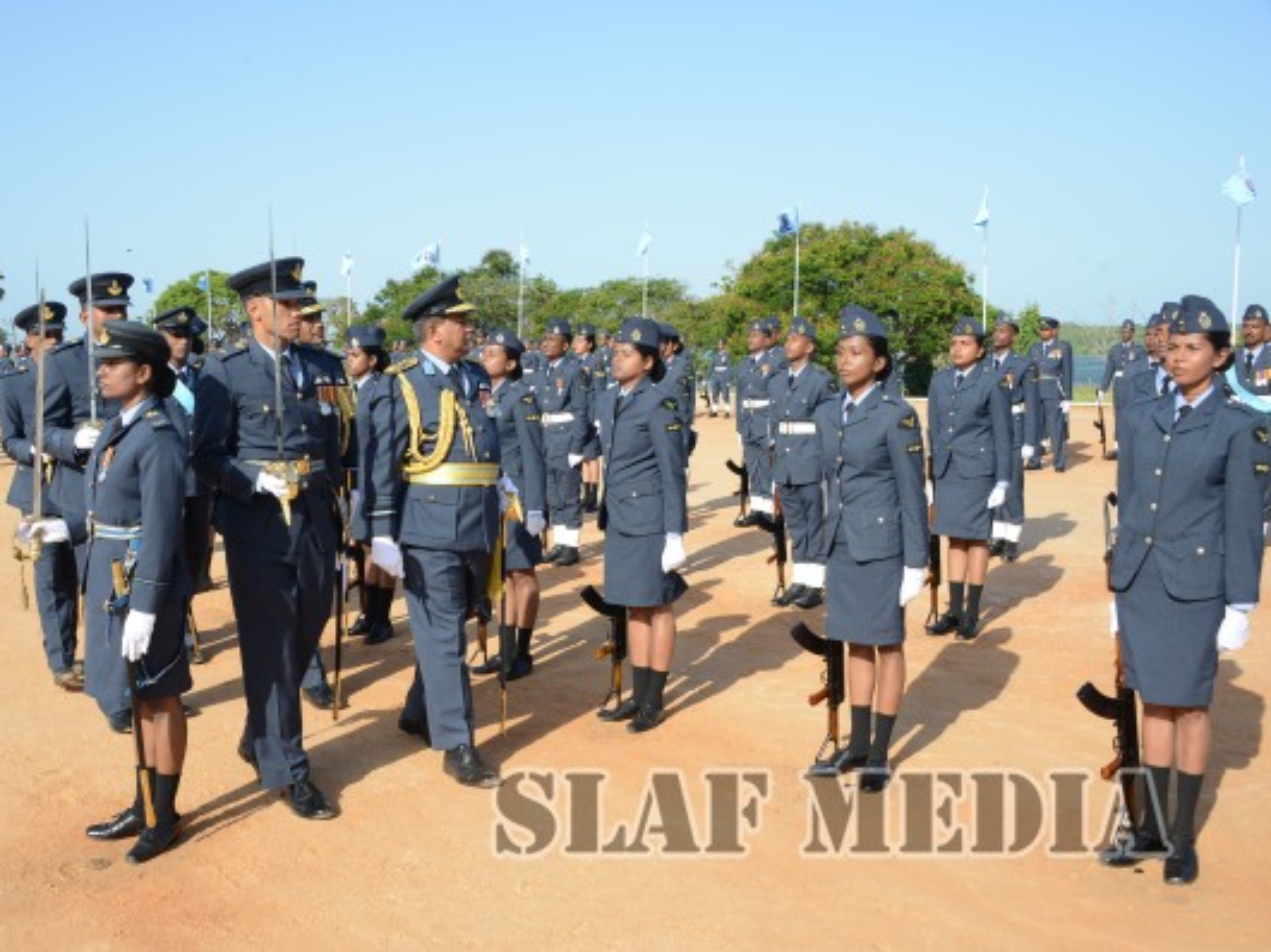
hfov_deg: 50.0
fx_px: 1358
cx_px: 558
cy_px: 477
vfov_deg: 38.6
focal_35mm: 37
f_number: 10
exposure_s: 1/250
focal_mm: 34
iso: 250
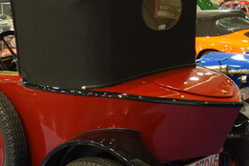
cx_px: 70
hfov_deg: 26.4
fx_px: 526
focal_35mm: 76
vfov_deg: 17.8
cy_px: 130
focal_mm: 12.18
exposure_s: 1/40
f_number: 2.5
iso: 400
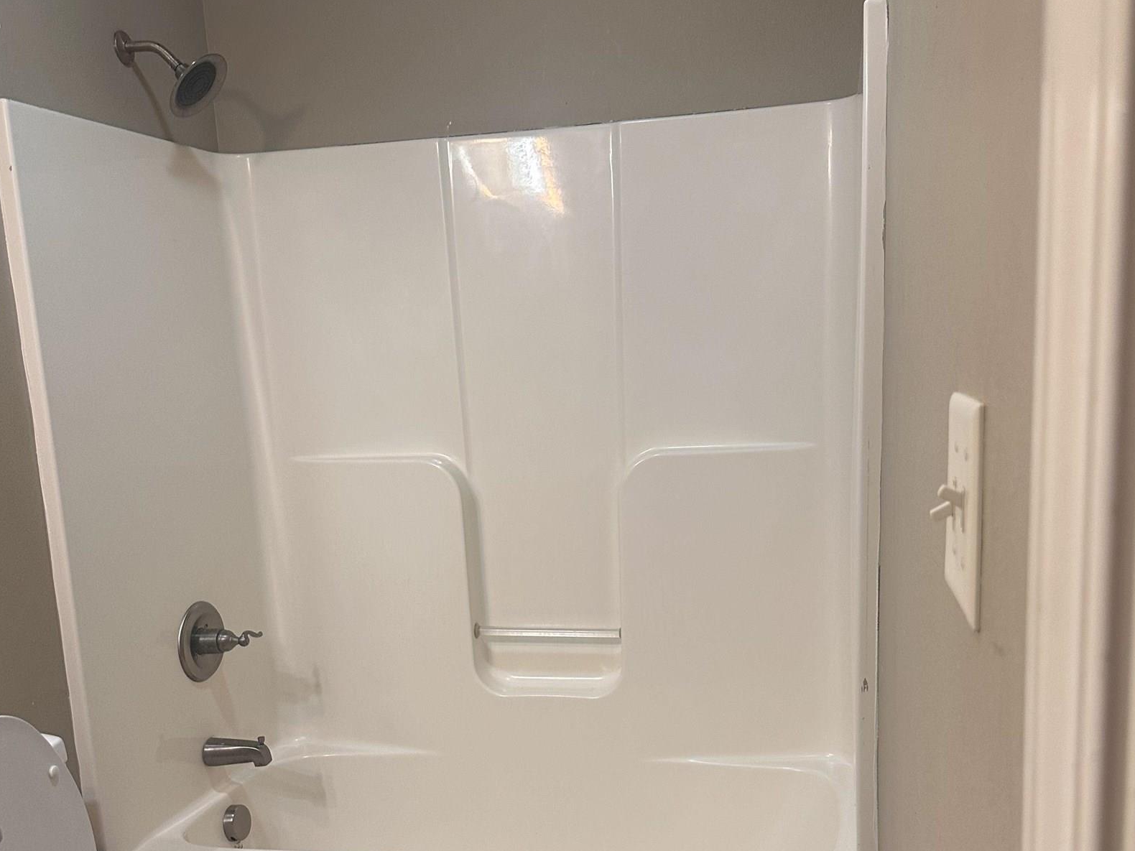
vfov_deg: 40.1
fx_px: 1148
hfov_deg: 52.6
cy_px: 580
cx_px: 576
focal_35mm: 35
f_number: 1.78
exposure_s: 1/60
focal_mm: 6.86
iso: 160
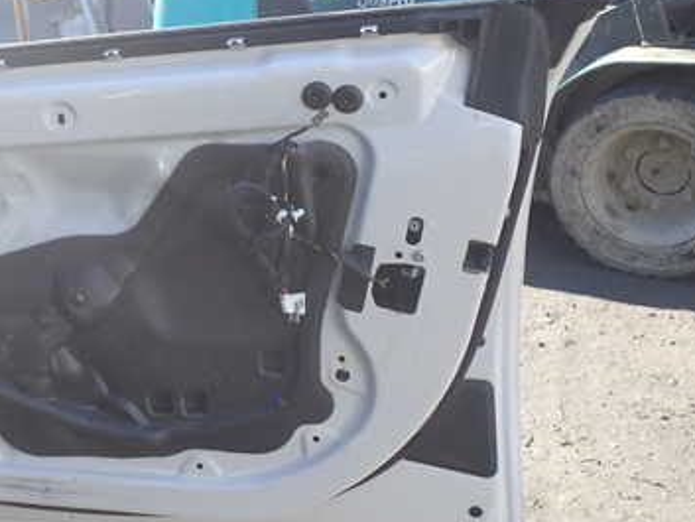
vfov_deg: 28.5
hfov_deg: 35.9
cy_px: 195
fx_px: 1024
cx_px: 116
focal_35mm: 51
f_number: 3.2
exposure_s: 1/200
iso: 100
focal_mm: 5.4
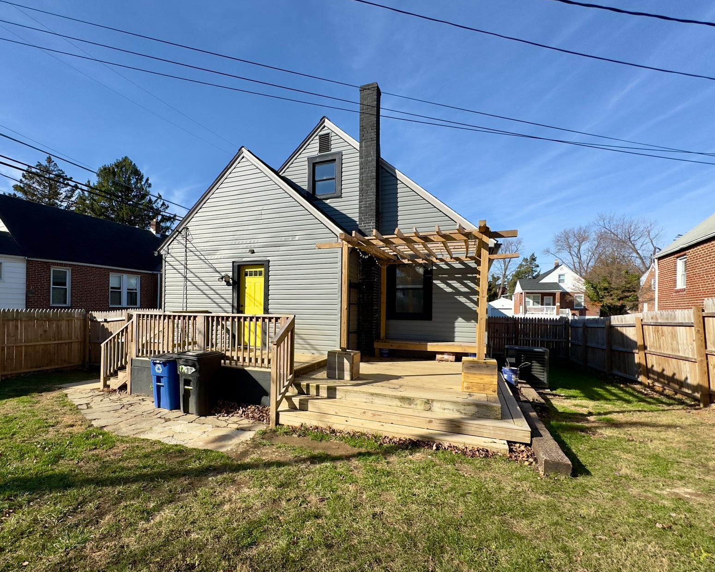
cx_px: 288
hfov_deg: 85.4
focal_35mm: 18
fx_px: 381
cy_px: 308
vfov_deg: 73.7
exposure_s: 1/1832
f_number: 2.2
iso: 40
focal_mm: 2.22
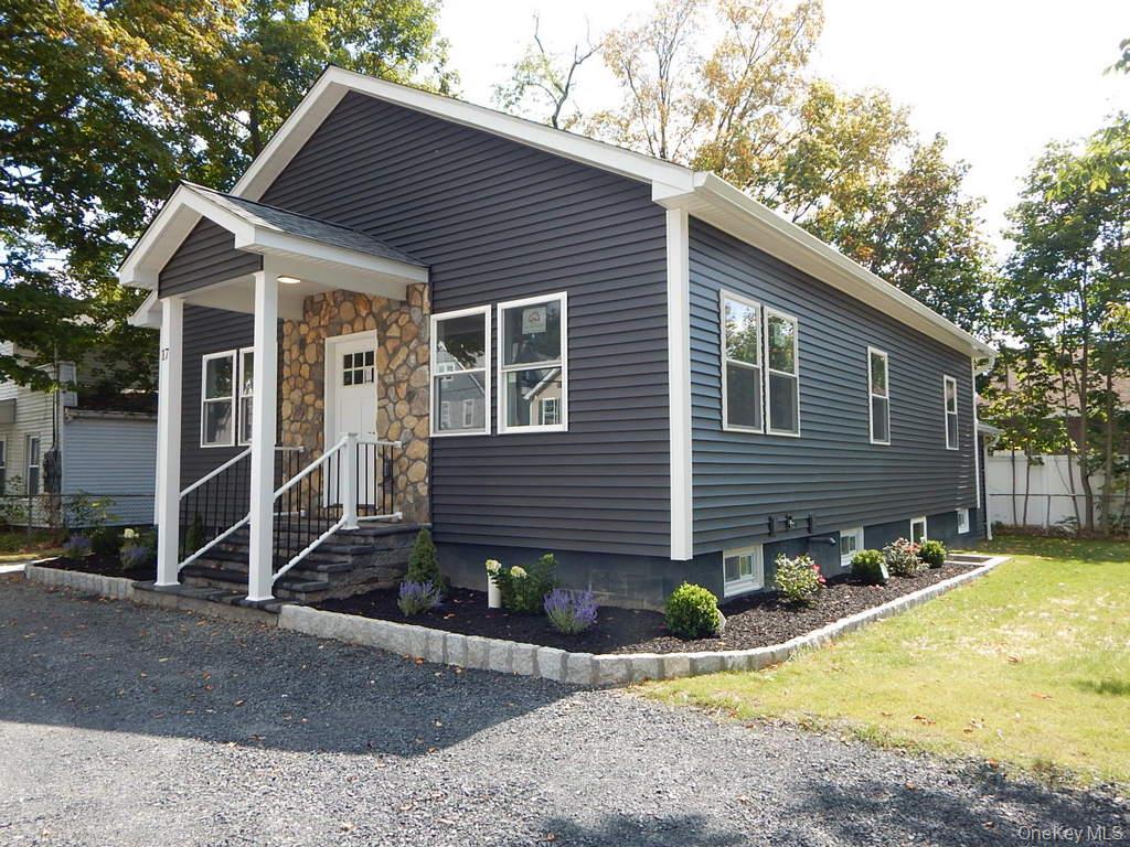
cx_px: 565
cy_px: 424
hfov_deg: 69.4
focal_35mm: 25
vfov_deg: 54.9
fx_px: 816
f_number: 3.1
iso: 125
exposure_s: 1/500
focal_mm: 4.5
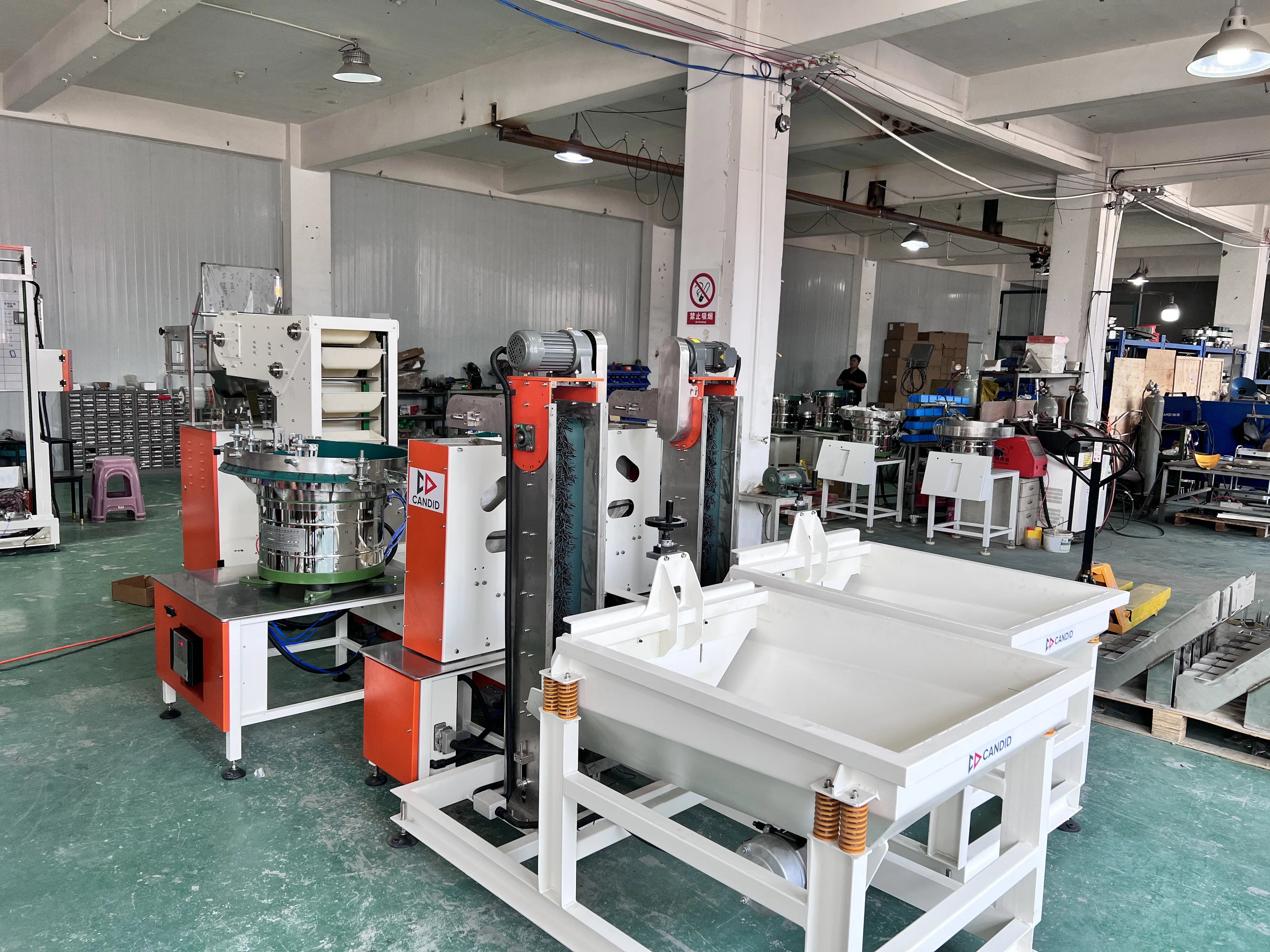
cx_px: 635
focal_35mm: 26
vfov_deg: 53.1
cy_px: 476
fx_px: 954
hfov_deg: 67.3
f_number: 1.5
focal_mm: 5.7
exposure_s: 1/166
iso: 40
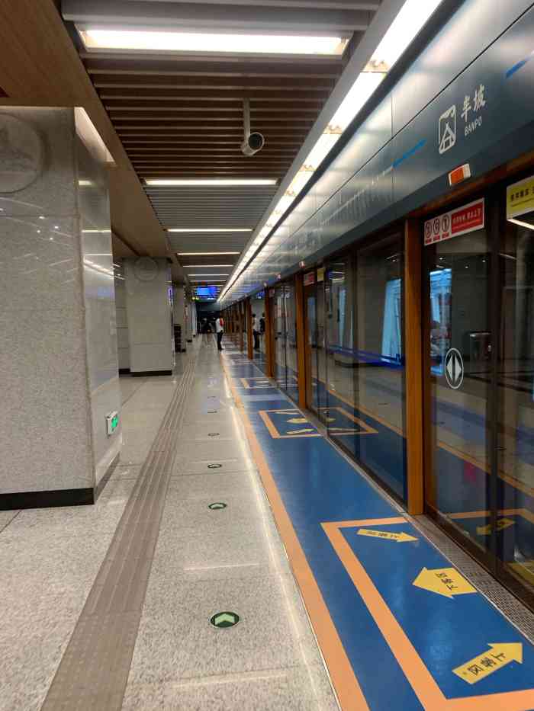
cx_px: 267
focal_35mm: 26
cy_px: 356
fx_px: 535
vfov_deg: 67.3
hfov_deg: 53.1
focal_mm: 4.25
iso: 125
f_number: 1.8
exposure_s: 1/50
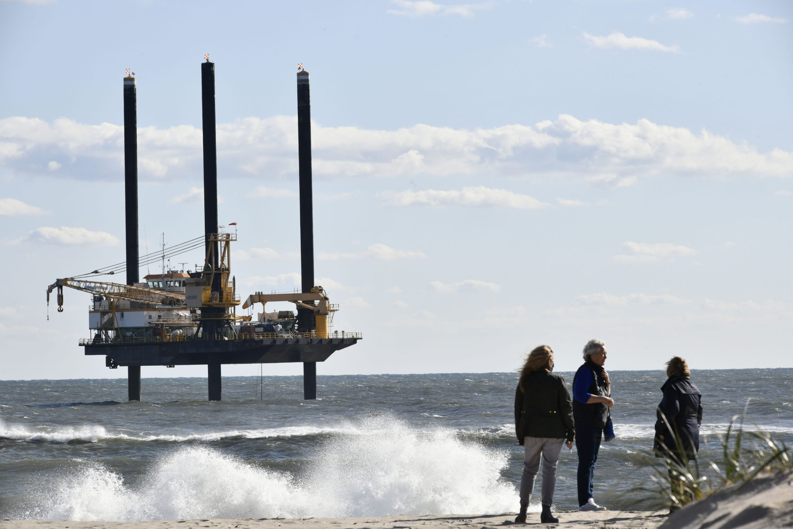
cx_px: 396
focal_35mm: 200
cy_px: 264
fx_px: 4405
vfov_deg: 6.9
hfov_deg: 10.3
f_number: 16
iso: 500
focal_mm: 200
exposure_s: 1/1000
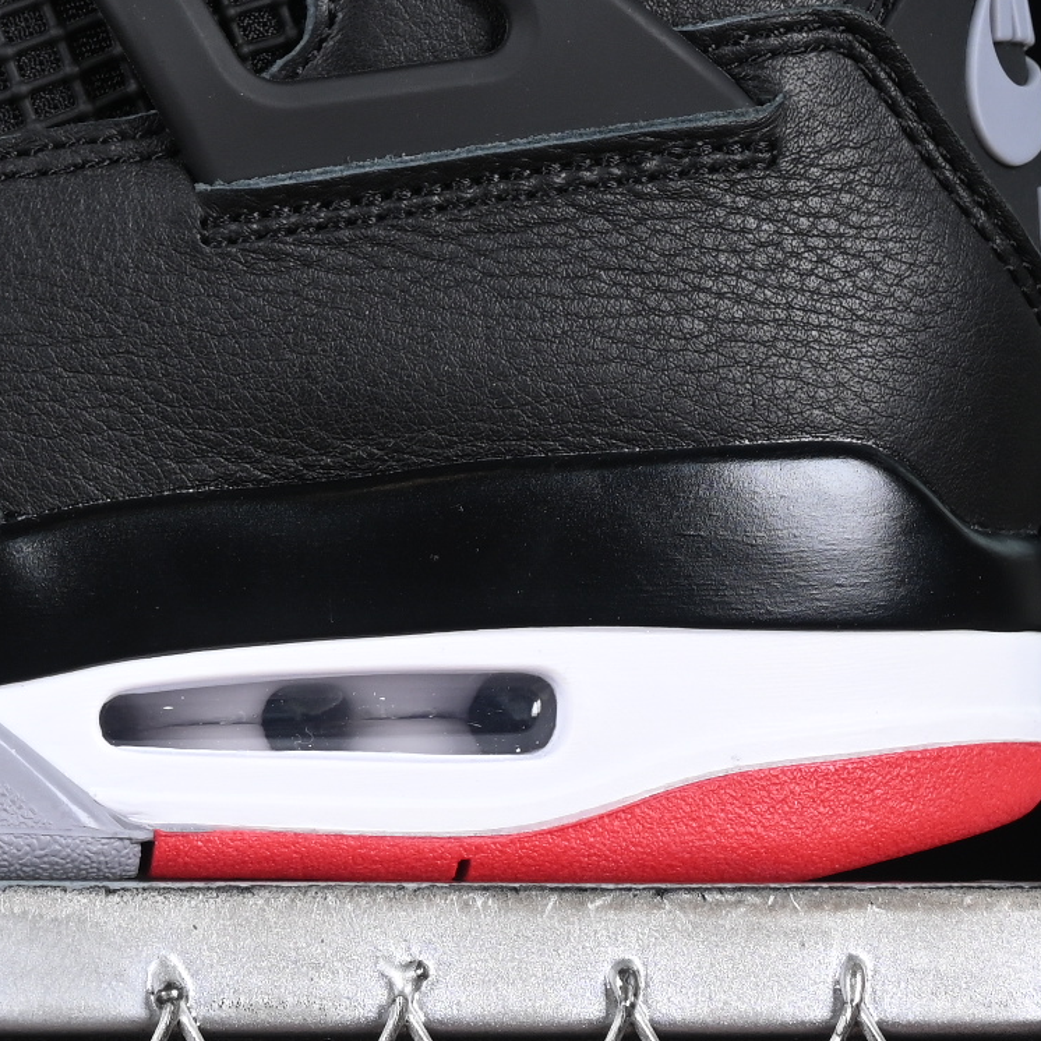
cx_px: -350
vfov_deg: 7.3
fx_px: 8098
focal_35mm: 238
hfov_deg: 7.3
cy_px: 105
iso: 160
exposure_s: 1/60
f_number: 6.3
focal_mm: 50
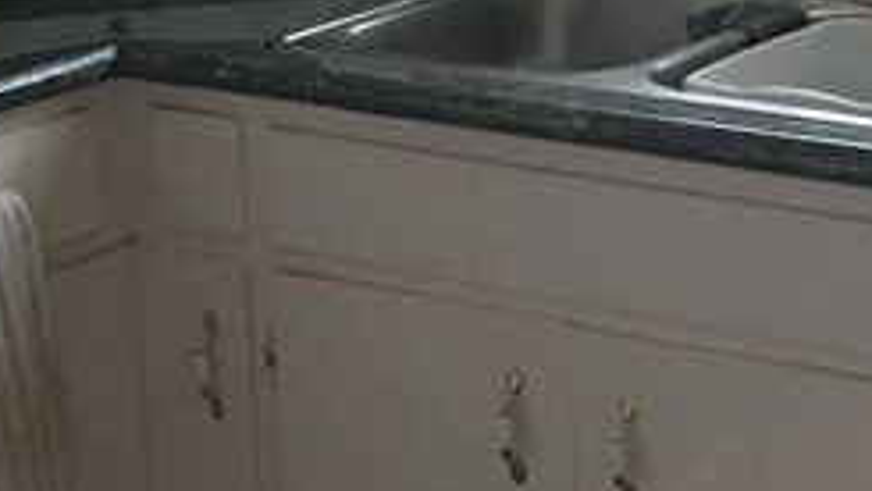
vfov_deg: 9.1
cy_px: 480
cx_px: 459
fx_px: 3053
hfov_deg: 16.3
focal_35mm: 132
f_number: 2.2
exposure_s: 1/10
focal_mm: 4.15
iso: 100
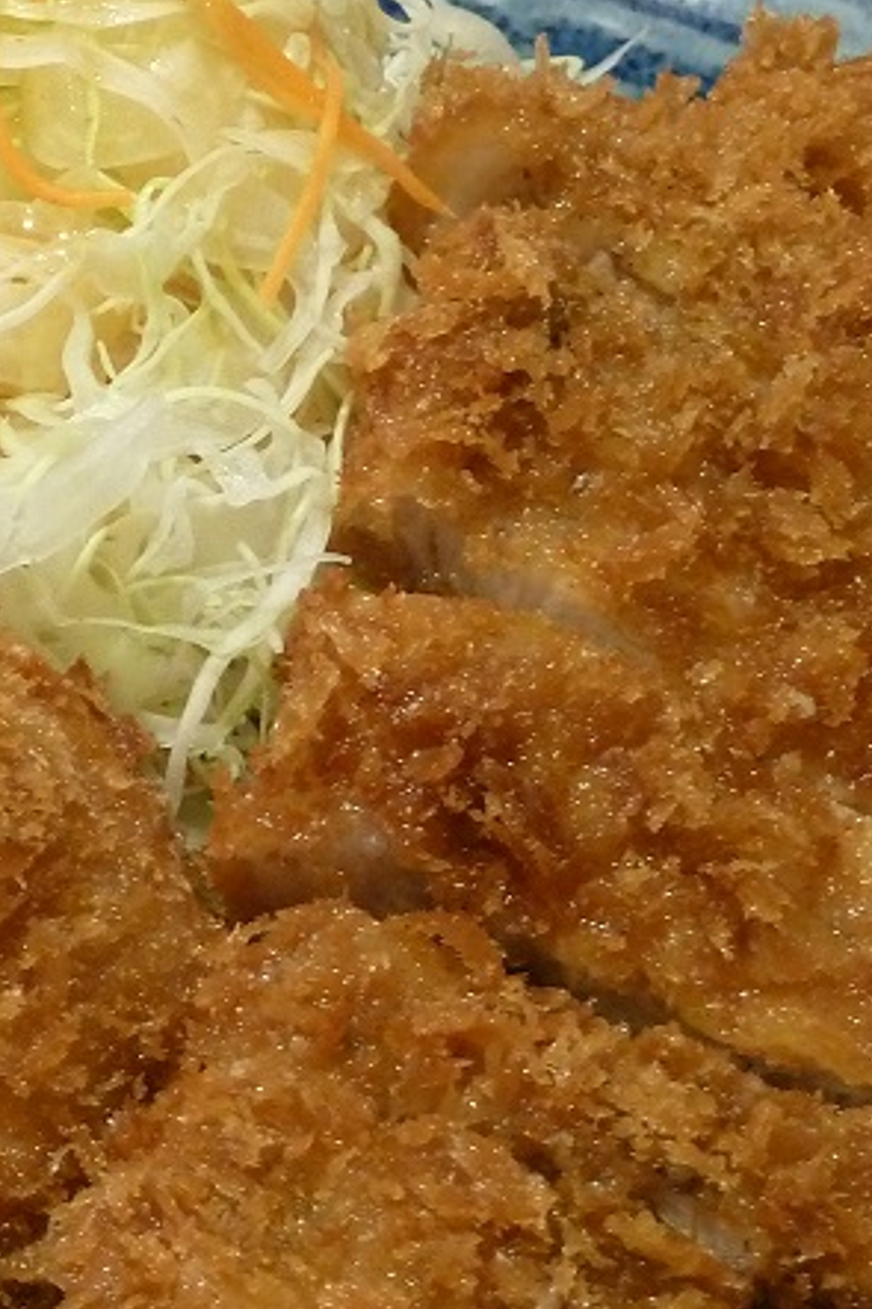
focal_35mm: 94
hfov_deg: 14.5
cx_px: 189
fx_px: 3418
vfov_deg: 21.7
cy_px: 715
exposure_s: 1/13
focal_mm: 6.5
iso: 400
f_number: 3.6
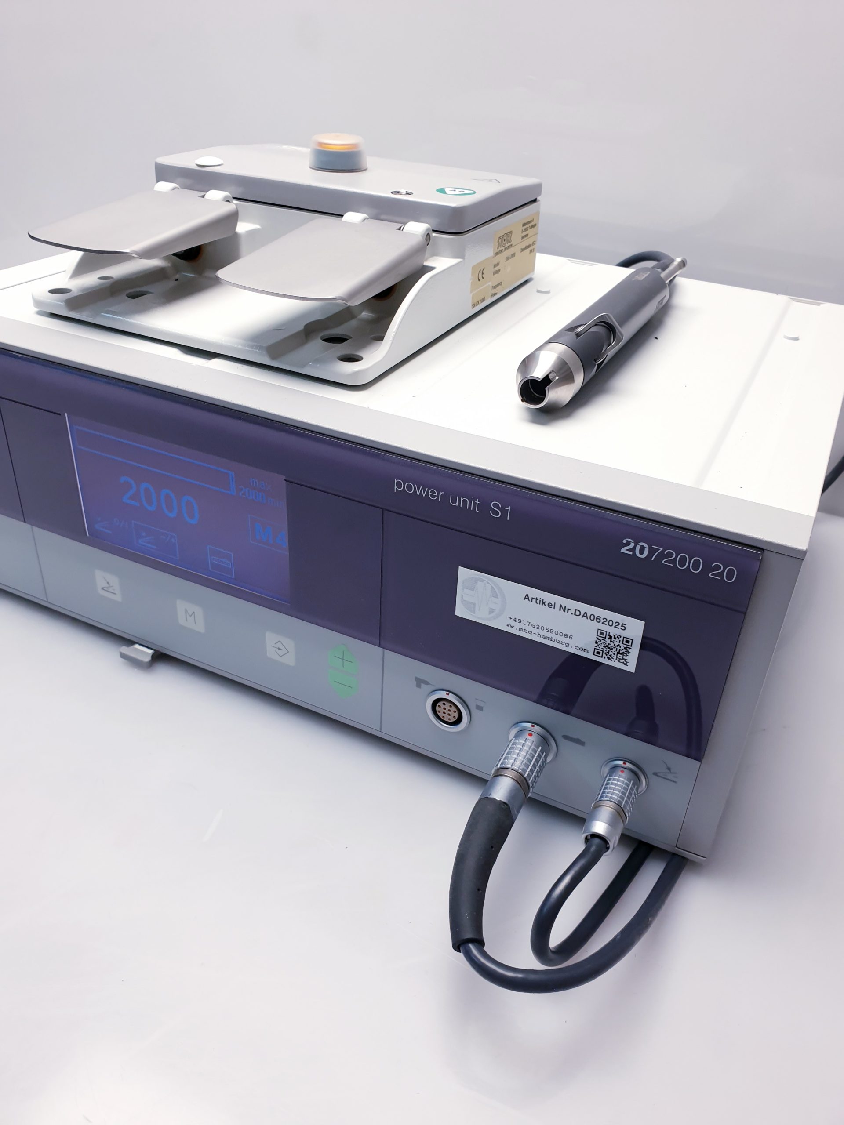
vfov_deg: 67.3
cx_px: 422
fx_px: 845
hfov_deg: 53.1
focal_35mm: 26
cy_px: 562
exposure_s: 1/100
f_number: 2.4
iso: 64
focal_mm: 4.3
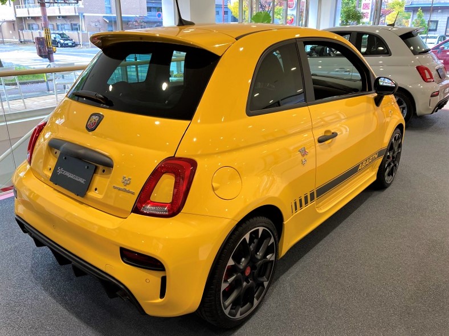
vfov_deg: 49.7
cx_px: 224
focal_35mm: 28
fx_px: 363
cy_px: 168
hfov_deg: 63.5
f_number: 1.8
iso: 64
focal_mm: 3.99
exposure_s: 1/120
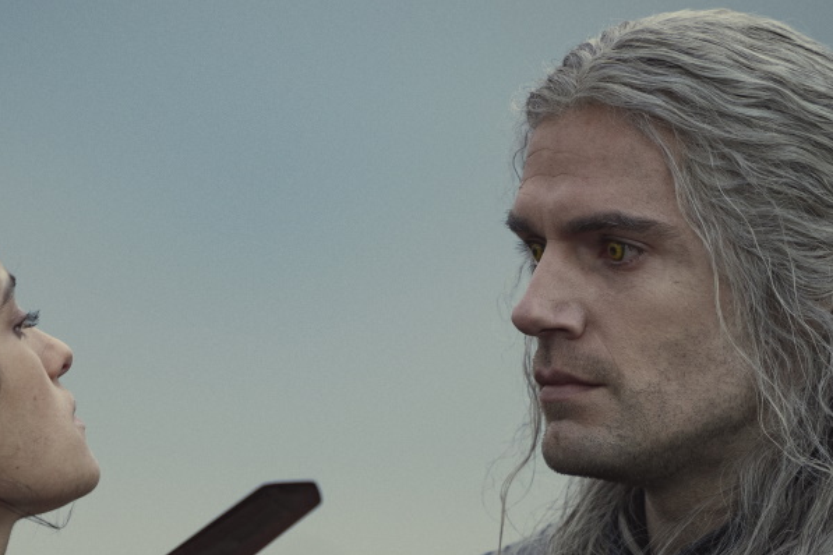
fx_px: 13258
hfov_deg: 3.6
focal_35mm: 573
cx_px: 267
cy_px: 478
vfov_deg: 2.4
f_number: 2.8
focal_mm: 190
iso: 500
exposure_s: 1/500
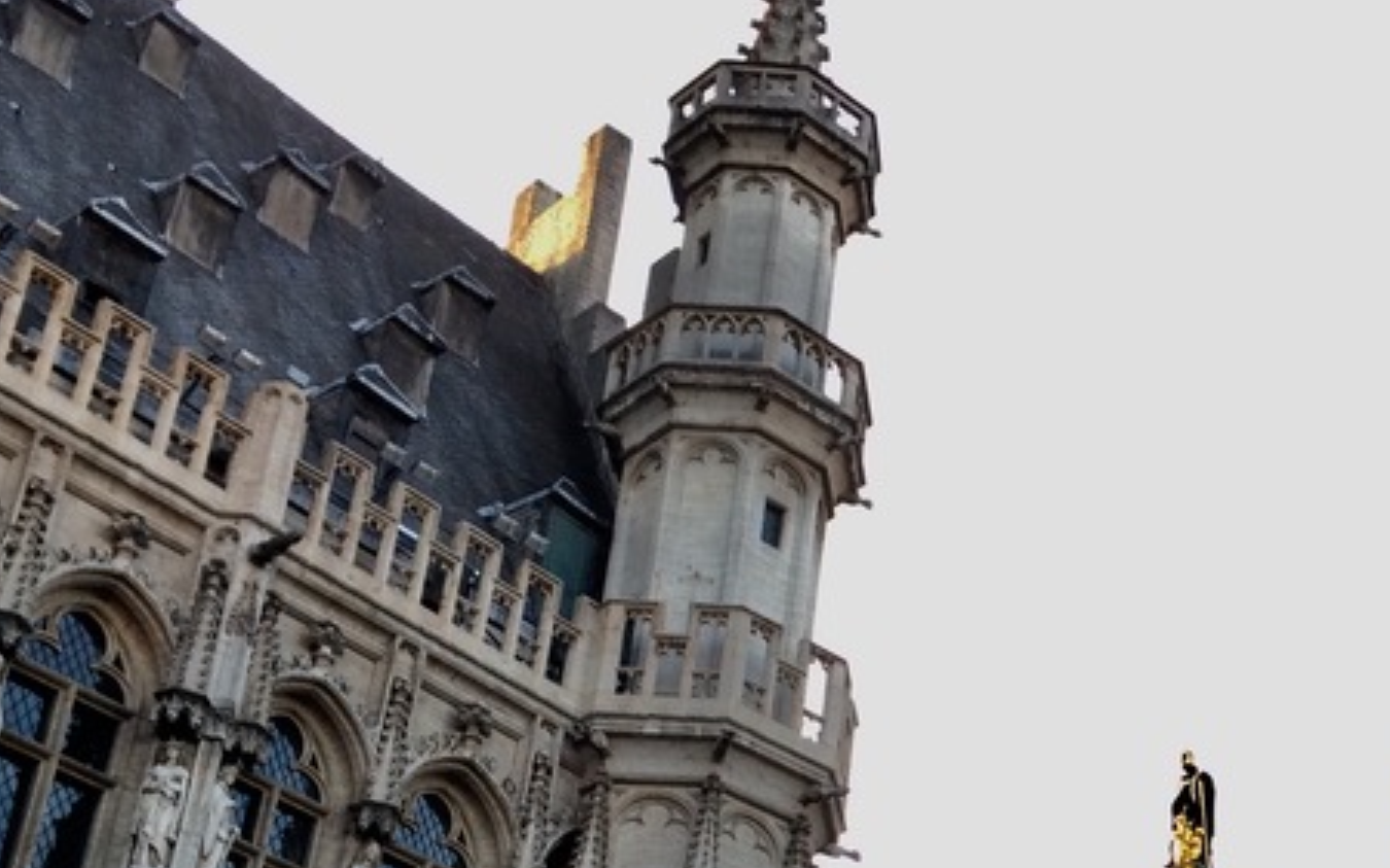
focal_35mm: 70
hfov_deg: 27.7
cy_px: 914
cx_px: 1384
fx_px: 2651
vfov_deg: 18.0
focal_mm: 4.15
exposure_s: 1/100
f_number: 2.2
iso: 64
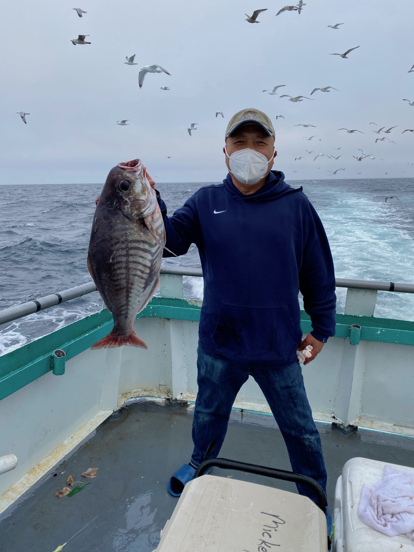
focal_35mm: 26
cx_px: 207
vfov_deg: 67.3
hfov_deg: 53.1
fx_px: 415
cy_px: 276
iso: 32
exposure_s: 1/129
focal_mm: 4.25
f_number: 1.8
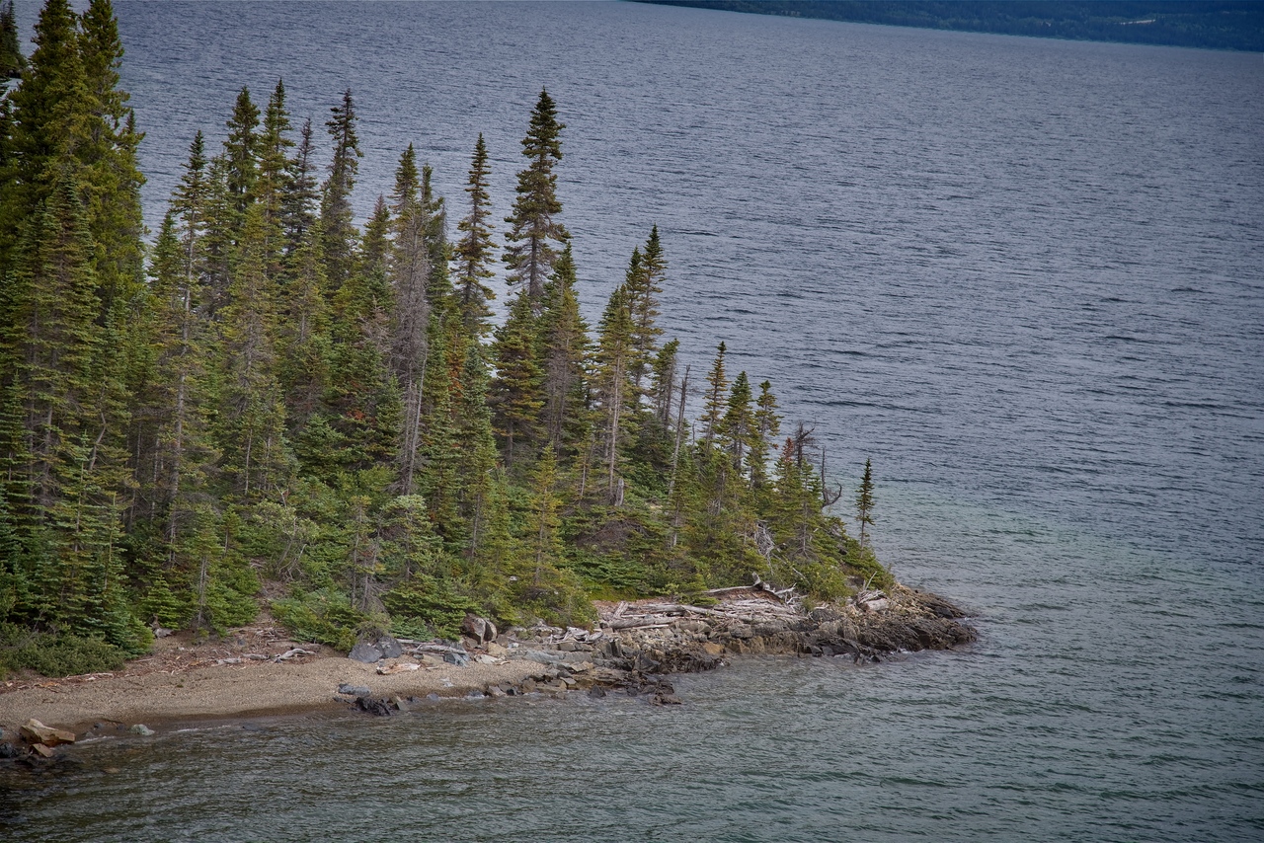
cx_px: 632
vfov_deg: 11.4
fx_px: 4214
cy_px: 422
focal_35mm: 120
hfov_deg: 17.1
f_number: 5.6
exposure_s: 1/250
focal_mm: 120
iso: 100
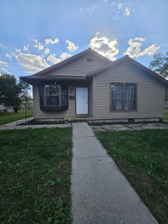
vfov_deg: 106.2
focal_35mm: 13
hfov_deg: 89.9
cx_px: 84
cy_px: 112
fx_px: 84
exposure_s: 1/1376
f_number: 2.2
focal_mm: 2.2
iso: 50
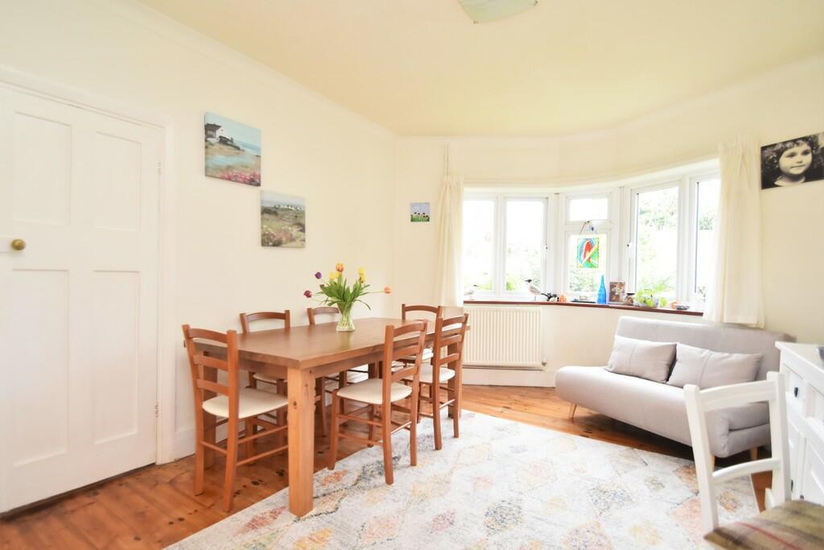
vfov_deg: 72.1
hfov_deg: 95.0
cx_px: 412
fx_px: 378
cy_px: 275
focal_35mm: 16
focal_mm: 11
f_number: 4.5
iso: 800
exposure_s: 1/160
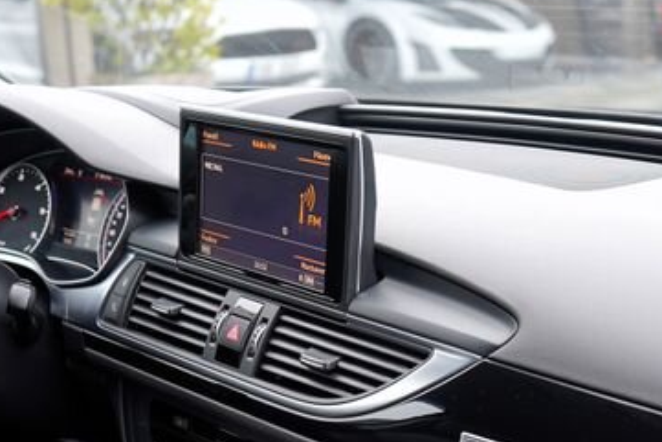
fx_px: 1251
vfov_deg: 19.2
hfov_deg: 29.4
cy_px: 485
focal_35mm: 68
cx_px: 446
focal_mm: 24
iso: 160
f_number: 2.8
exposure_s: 1/30
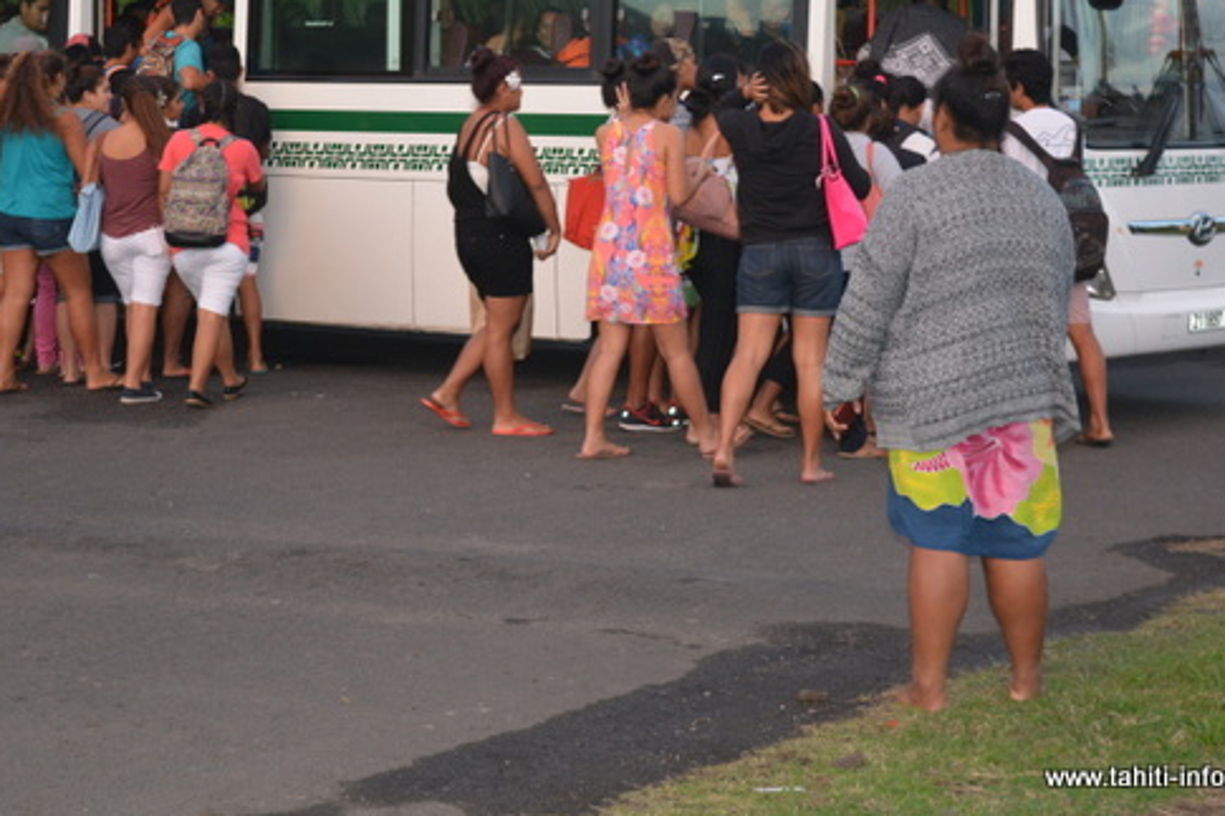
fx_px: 3503
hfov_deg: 19.8
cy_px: 287
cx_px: 533
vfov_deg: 13.3
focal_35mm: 103
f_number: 5.6
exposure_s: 1/100
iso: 1000
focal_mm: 52
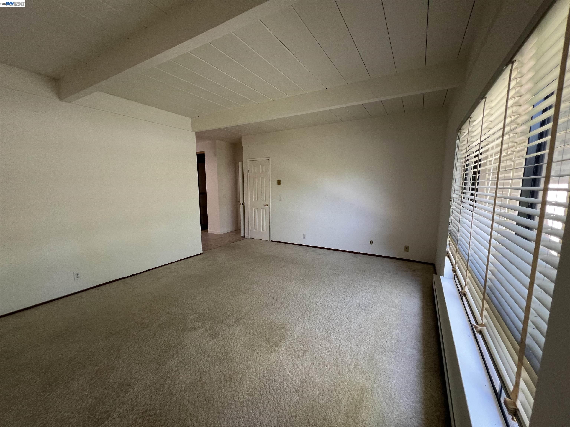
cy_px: 214
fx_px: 214
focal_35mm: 13
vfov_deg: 89.9
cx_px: 285
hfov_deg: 106.2
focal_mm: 1.57
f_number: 1.8
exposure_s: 1/99
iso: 125
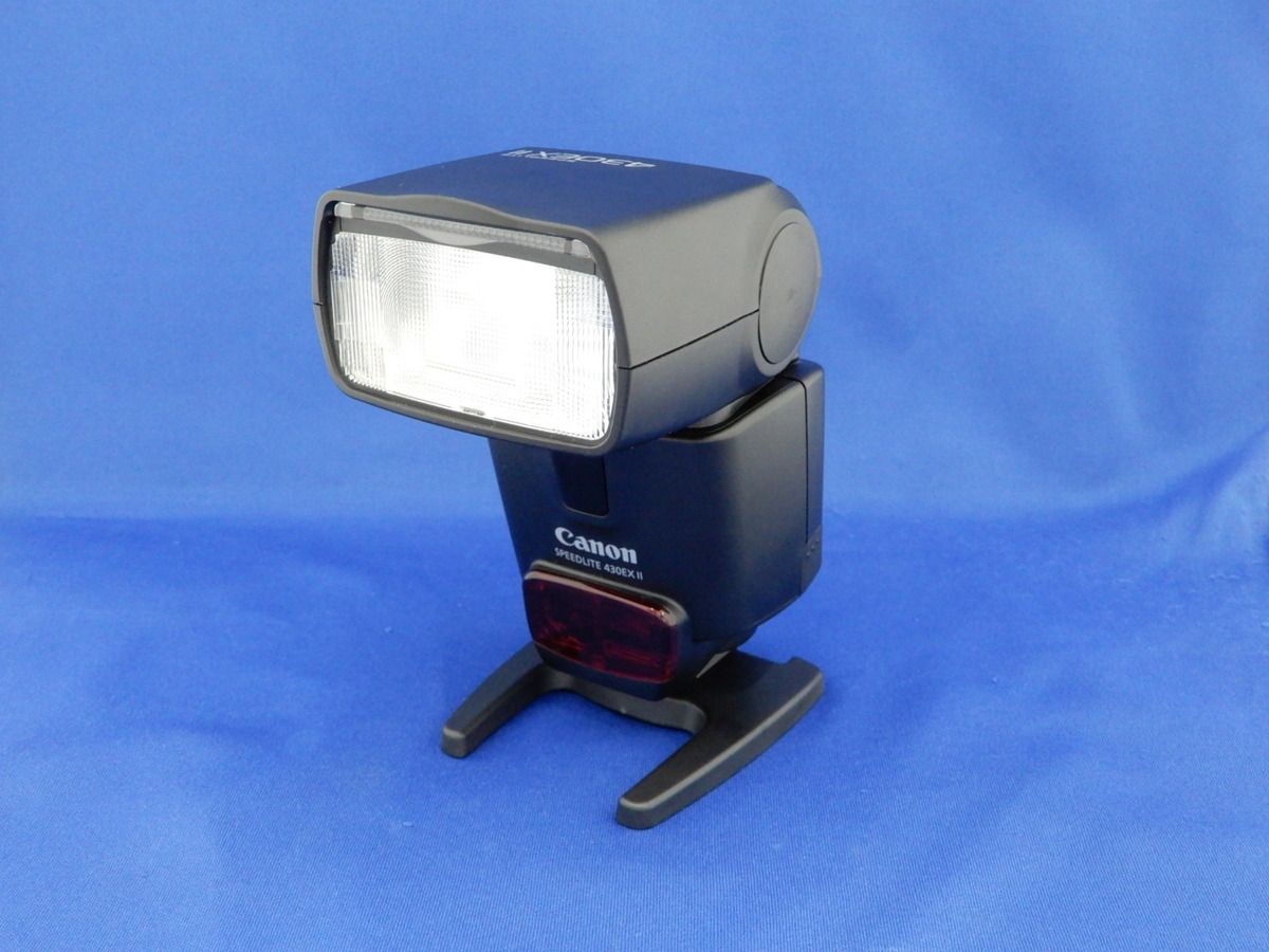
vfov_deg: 37.7
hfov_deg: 49.0
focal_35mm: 38
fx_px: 1393
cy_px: 476
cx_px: 634
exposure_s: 1/30
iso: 800
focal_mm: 6.8
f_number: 4
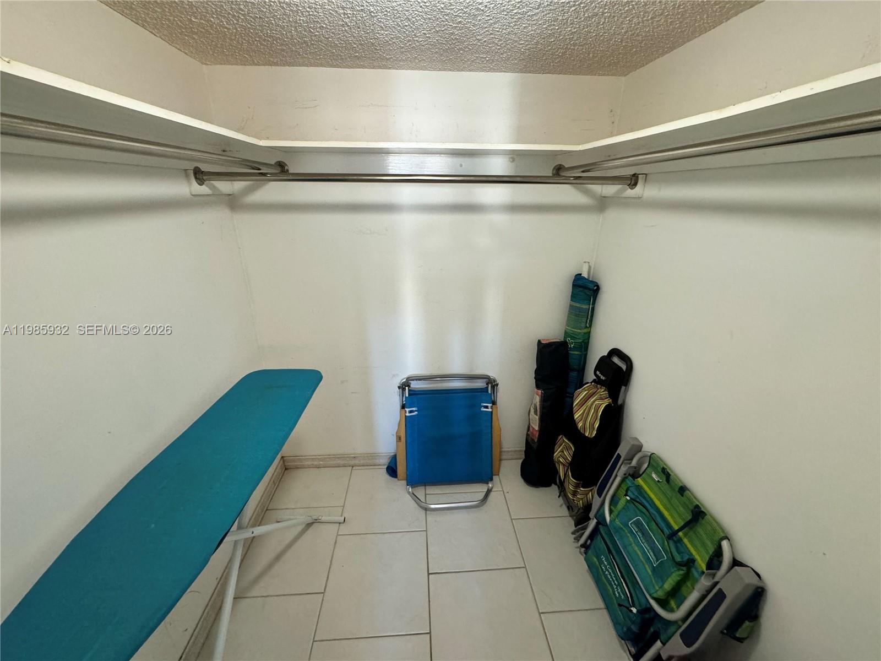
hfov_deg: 102.1
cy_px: 330
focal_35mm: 14
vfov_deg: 85.7
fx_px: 356
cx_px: 440
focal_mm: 2.22
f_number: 2.2
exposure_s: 1/60
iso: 320
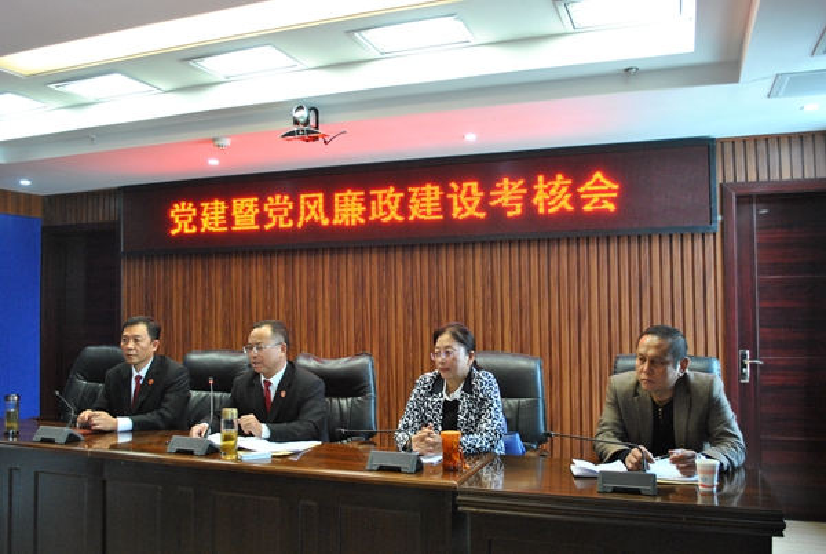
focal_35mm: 30
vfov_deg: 43.7
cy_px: 277
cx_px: 413
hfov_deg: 61.9
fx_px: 689
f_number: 4.5
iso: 800
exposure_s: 1/80
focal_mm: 20
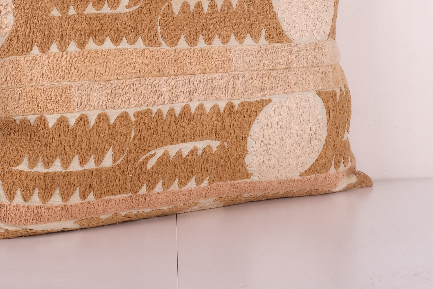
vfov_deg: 16.5
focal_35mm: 82
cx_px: 168
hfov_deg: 24.7
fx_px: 986
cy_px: 57
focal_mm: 28.9
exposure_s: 1/160
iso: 80
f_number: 13
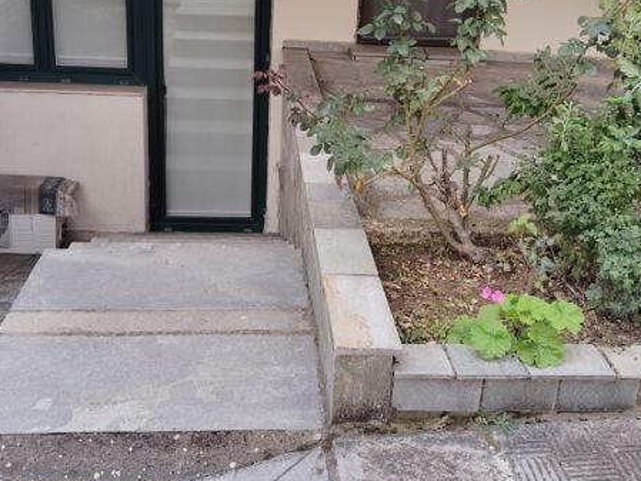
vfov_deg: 32.6
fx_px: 815
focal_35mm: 44
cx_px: 339
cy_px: 166
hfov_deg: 42.9
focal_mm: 4.22
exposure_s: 1/260
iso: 50
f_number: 1.8
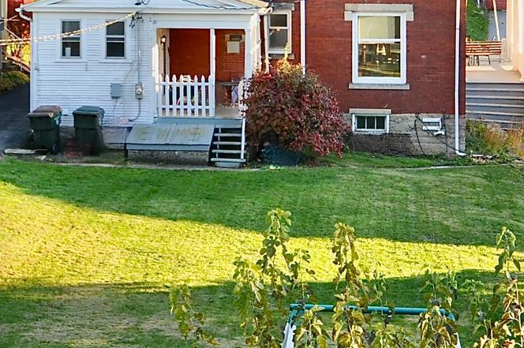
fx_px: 1614
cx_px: 229
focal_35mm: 111
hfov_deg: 18.4
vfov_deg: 12.0
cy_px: -100
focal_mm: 24
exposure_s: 1/60
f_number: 8
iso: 250
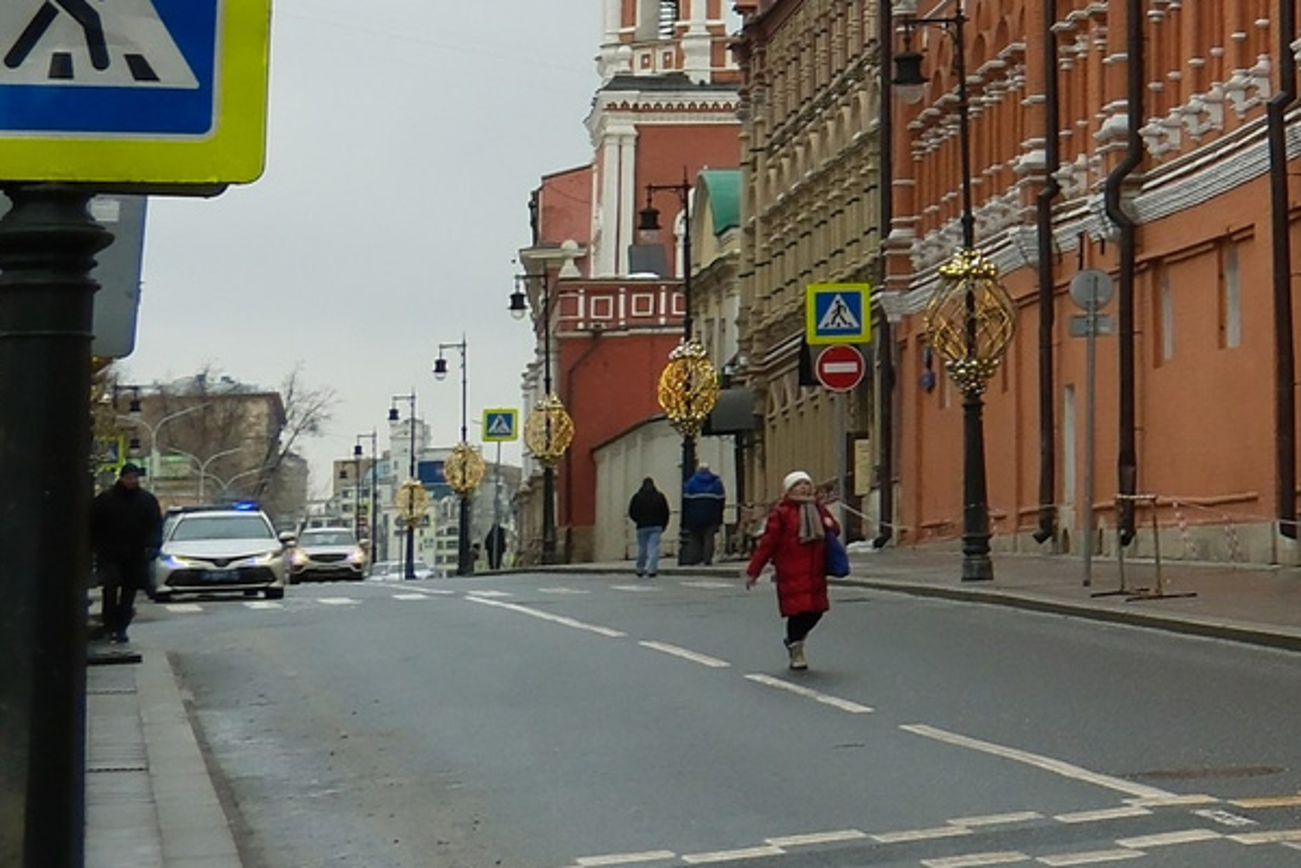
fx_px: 4157
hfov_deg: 14.8
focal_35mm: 115
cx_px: 2550
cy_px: -120
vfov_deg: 11.7
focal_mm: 18
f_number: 8
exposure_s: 1/280
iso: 640
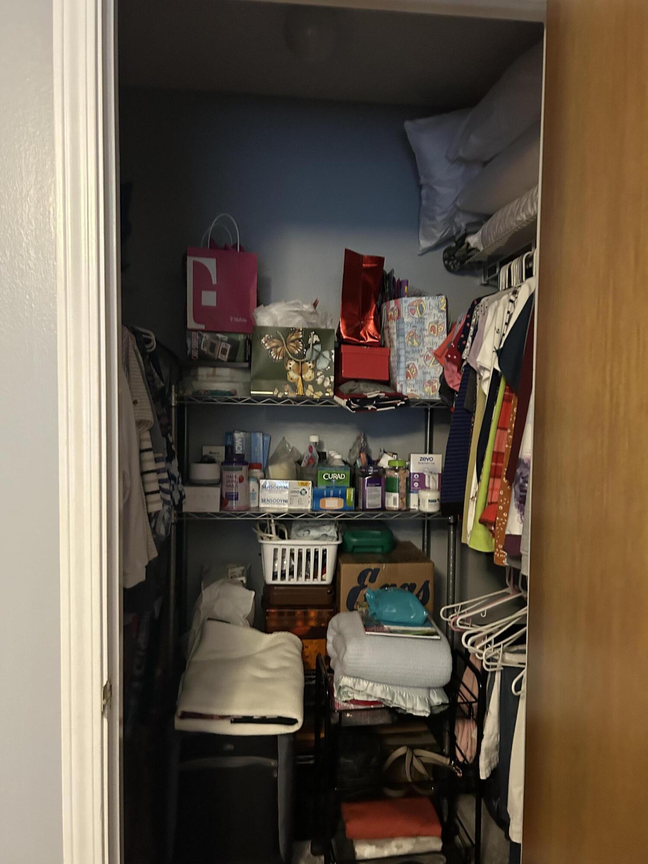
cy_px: 432
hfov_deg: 53.1
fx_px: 649
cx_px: 324
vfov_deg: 67.3
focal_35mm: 26
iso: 640
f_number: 1.5
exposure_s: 1/30
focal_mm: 5.7
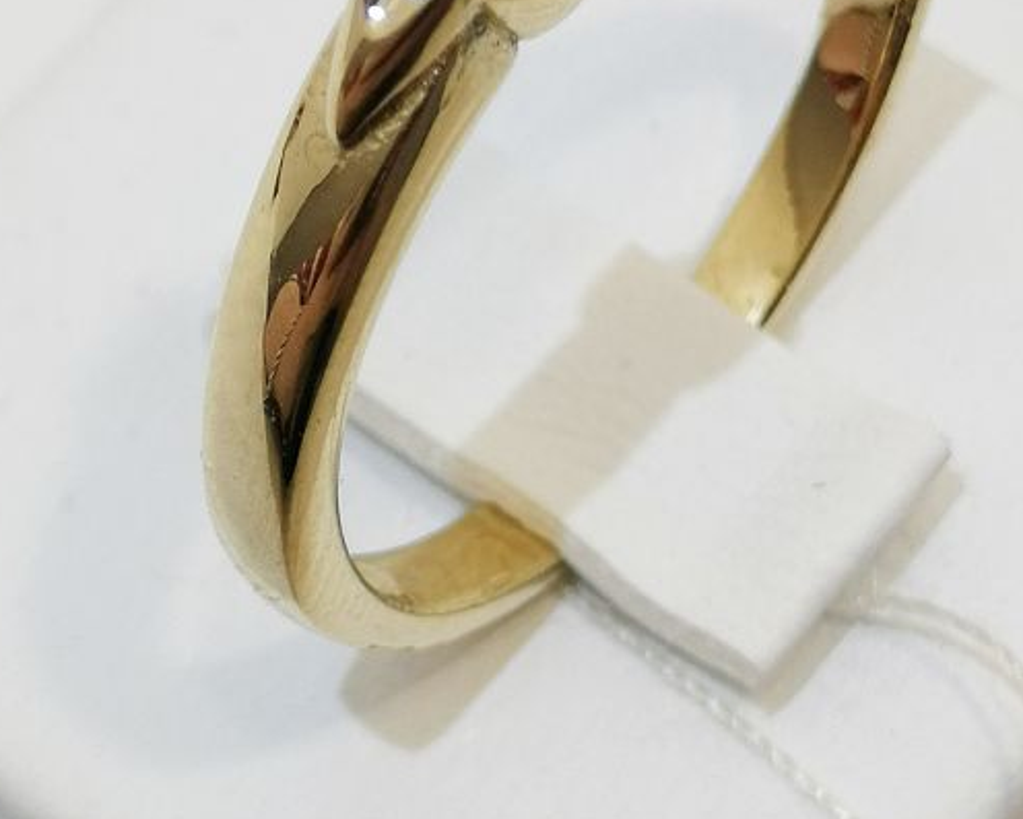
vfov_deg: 10.6
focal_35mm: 145
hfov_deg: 13.3
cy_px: 184
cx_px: 530
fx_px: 4391
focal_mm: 3.95
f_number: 1.8
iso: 50
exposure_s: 1/101
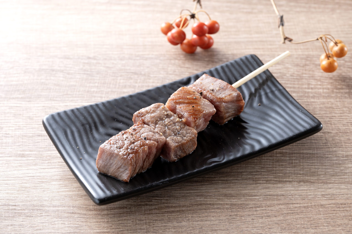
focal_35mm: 120
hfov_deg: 17.1
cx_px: 176
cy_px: 117
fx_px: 1172
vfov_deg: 11.4
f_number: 14
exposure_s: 1/200
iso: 400
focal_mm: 120
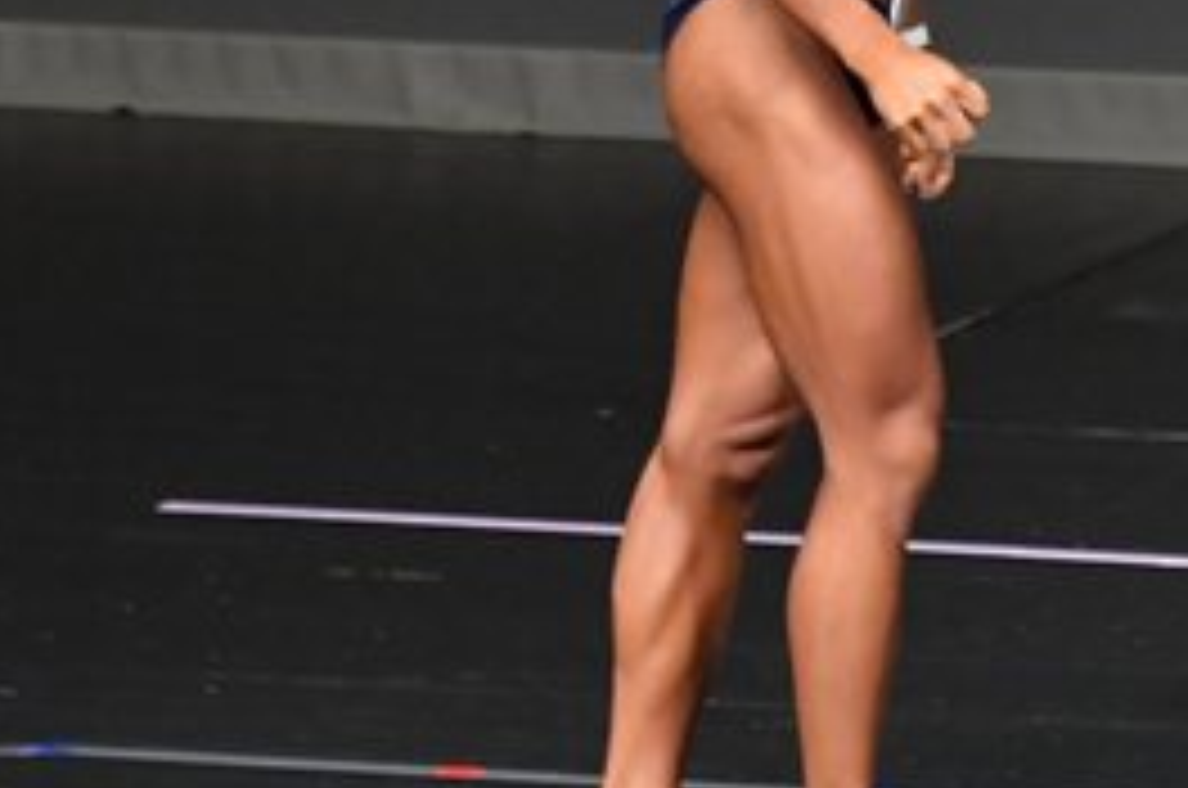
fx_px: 27604
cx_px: 1078
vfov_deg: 1.6
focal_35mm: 838
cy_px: 167
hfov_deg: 2.5
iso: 5000
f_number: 5.6
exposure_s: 1/400
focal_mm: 190
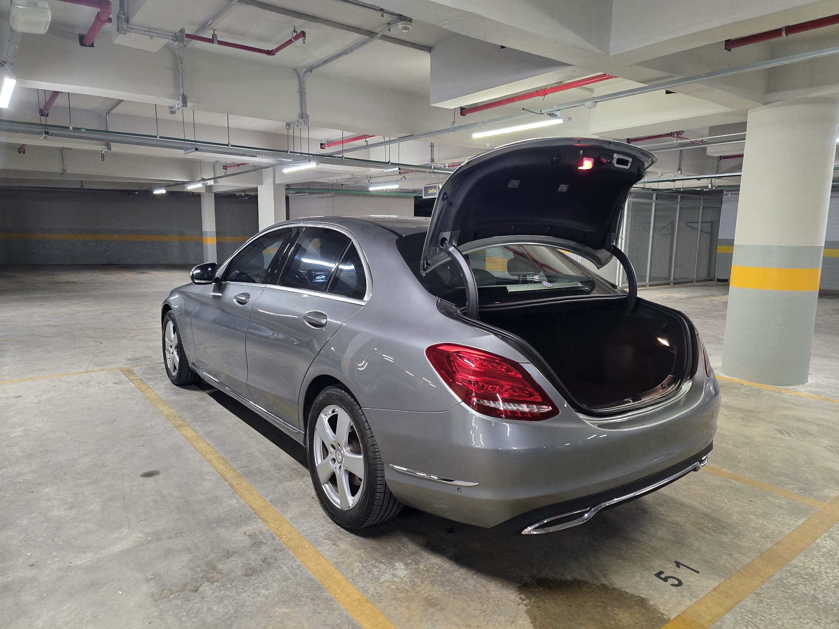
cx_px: 420
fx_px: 557
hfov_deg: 73.9
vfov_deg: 58.9
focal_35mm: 23
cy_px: 314
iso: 800
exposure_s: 1/60
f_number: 1.7
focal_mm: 6.3
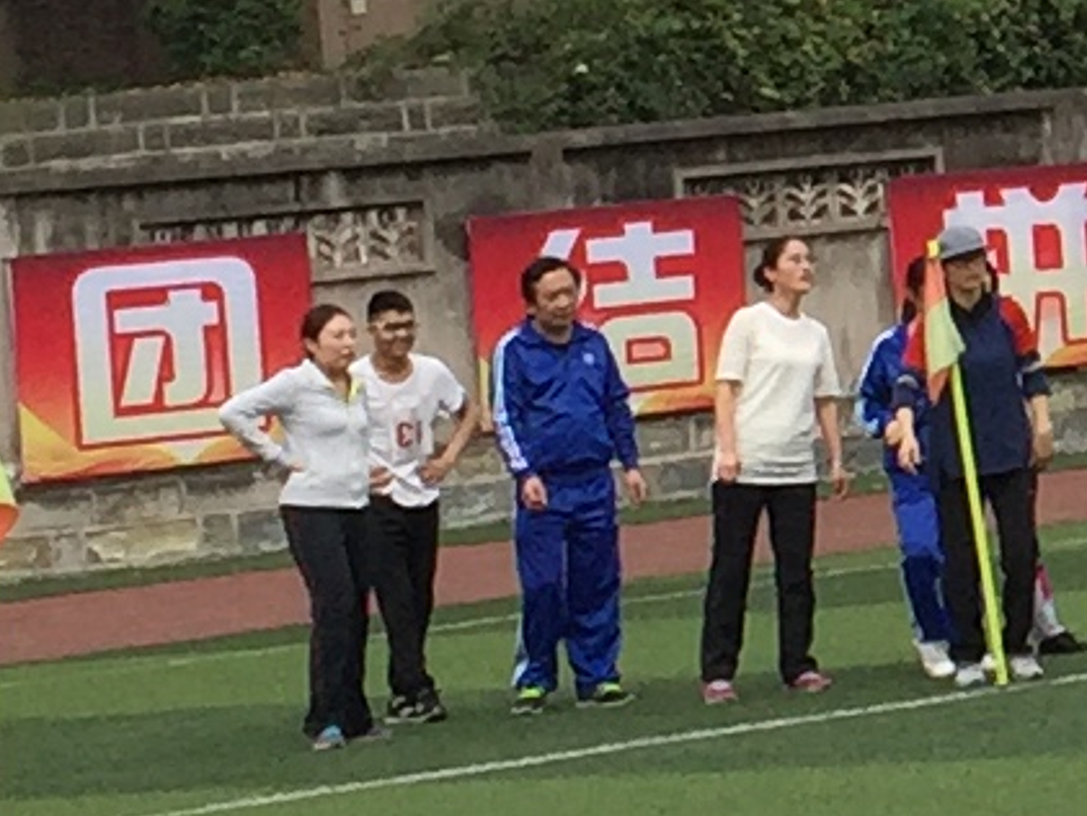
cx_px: 2375
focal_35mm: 225
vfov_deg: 6.6
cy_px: 124
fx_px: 7067
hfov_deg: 8.2
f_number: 2.2
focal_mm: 4.15
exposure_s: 1/2639
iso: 32
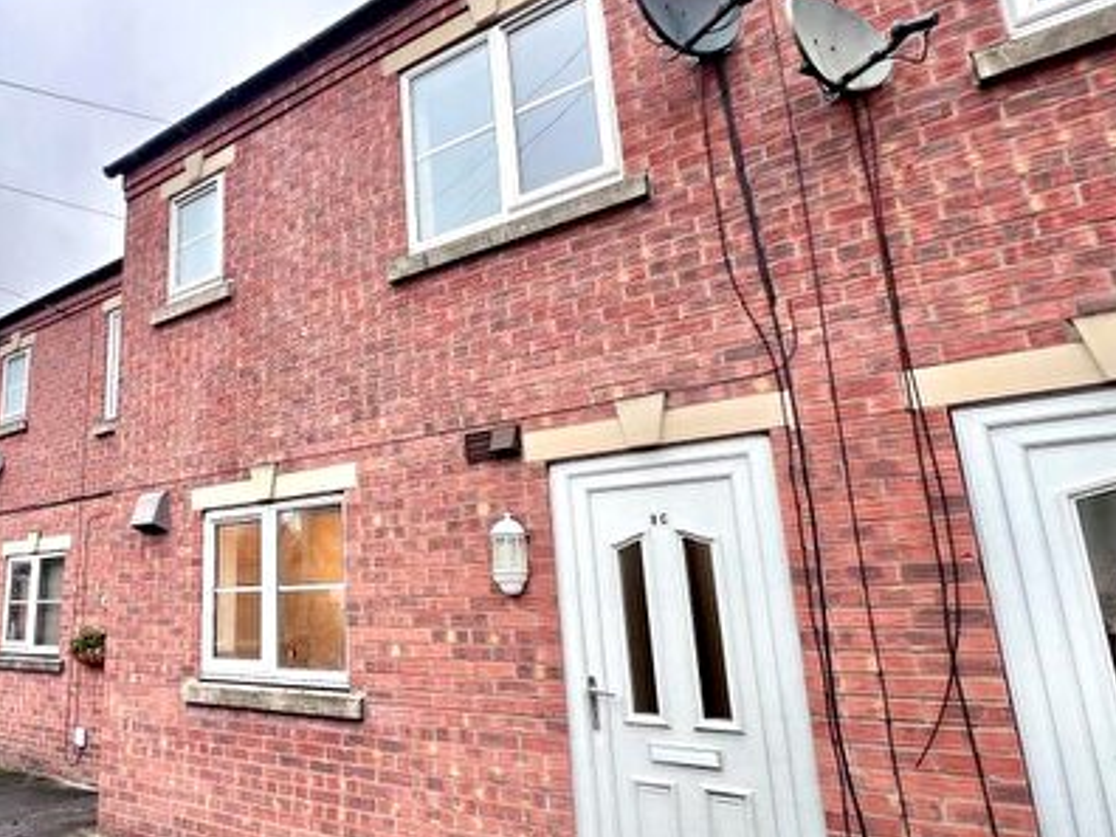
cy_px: 433
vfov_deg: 58.9
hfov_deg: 69.8
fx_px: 742
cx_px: 302
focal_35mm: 23
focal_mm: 1.57
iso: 64
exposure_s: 1/99
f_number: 1.8
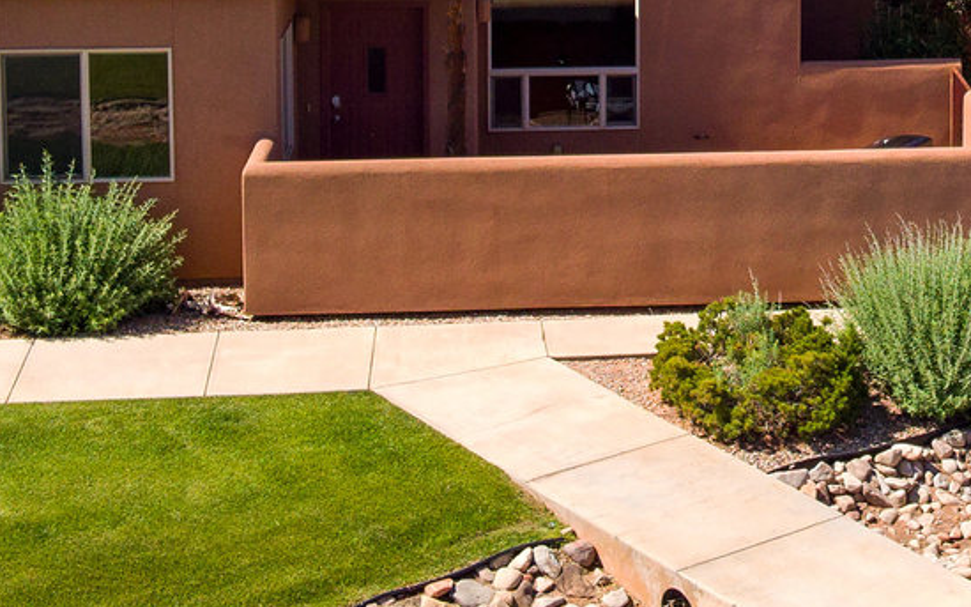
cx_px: 1283
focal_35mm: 78
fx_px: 2064
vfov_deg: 15.8
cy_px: -213
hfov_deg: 23.3
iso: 160
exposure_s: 1/3800
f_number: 2.8
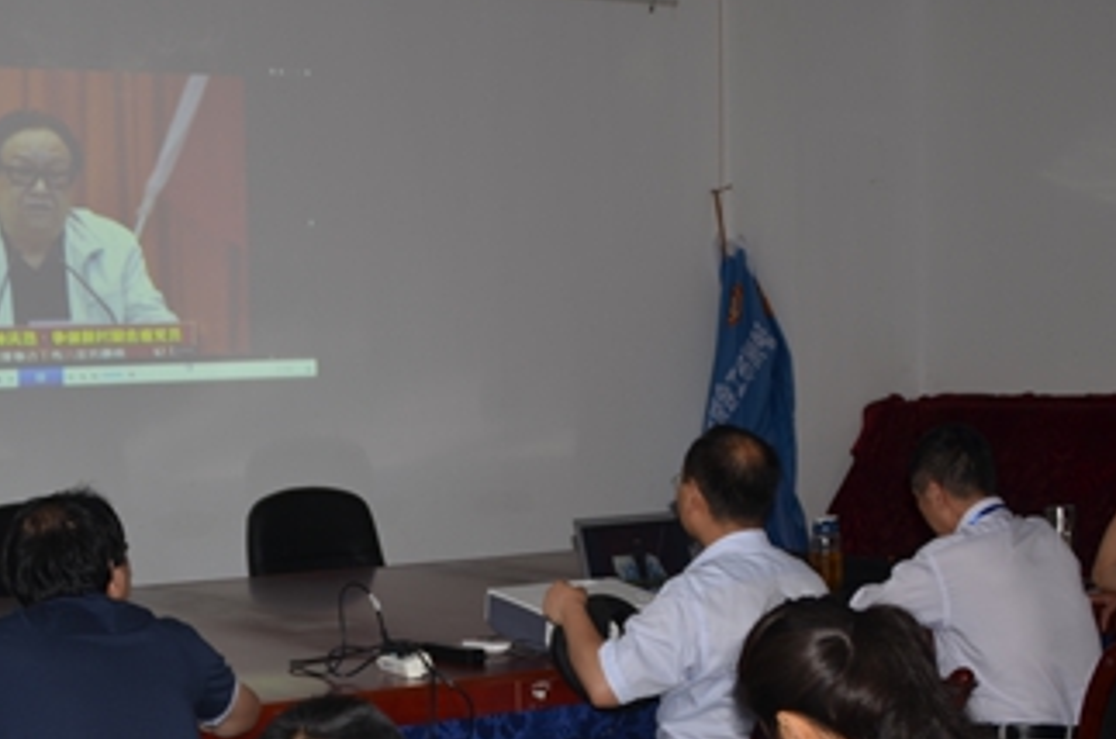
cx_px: 349
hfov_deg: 30.7
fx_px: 2011
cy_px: 544
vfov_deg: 20.7
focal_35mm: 65
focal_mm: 28
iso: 100
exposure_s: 1/60
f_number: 3.5
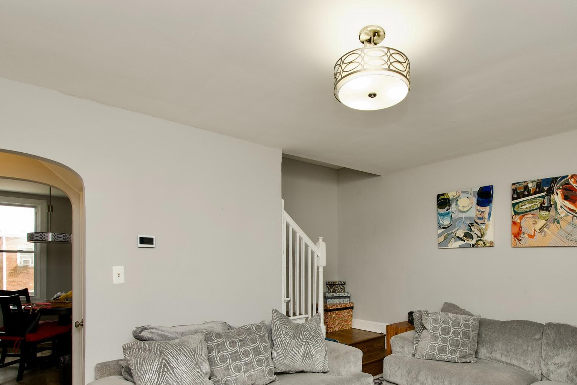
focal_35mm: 20
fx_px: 321
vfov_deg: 60.8
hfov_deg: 83.5
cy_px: 249
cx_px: 326
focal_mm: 10
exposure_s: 1/160
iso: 400
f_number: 7.1
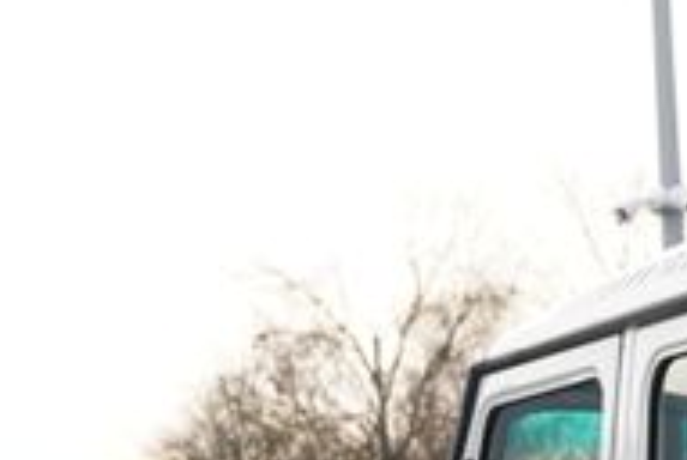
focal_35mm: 166
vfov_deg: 7.9
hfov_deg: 11.2
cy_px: 976
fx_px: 3173
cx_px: 1370
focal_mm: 31
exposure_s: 1/100
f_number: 5
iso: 100
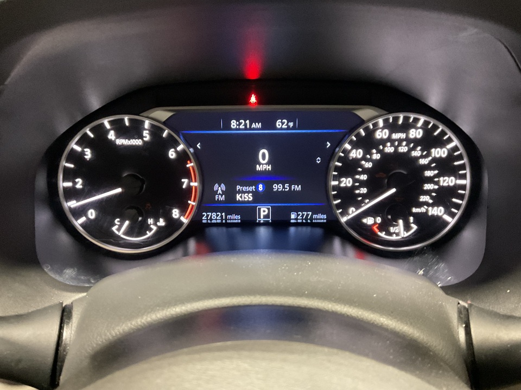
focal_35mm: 29
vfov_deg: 48.2
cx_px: 260
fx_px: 436
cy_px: 195
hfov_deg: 61.7
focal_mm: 3
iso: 500
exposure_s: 1/30
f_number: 1.8
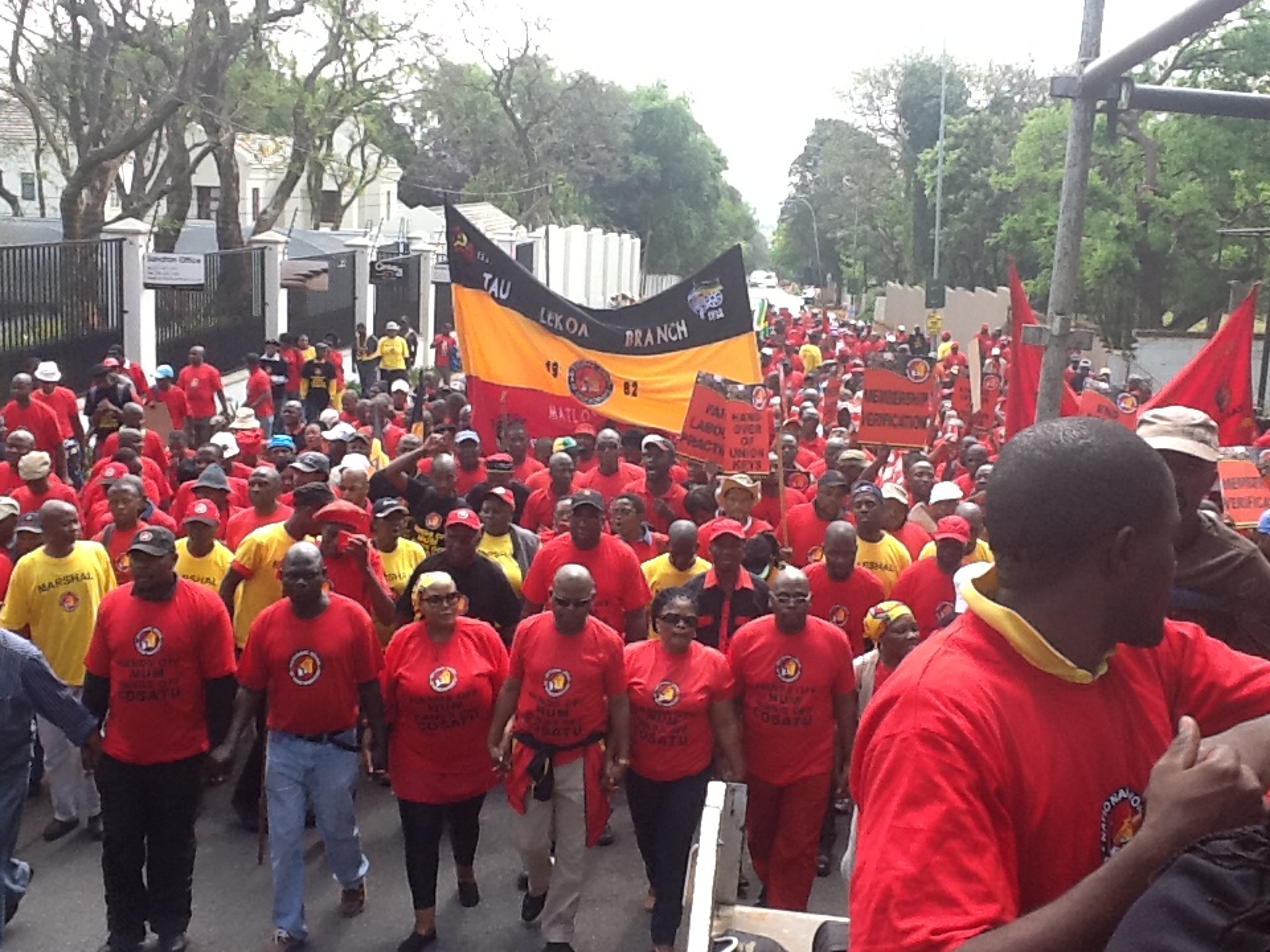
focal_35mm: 32
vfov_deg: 44.2
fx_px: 1174
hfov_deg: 56.8
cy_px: 476
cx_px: 635
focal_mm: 2.03
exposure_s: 1/334
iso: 64
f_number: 2.4
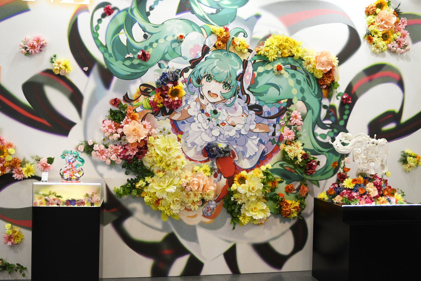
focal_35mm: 38
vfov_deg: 35.5
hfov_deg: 51.3
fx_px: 439
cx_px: 210
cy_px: 140
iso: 1000
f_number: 4.5
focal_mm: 25
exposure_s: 1/640
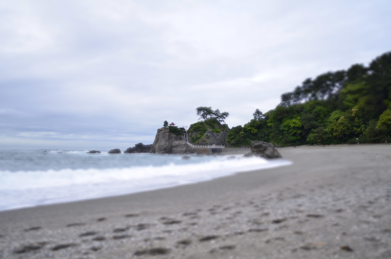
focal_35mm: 30
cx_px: 196
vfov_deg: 43.4
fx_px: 325
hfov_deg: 62.0
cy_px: 130
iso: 160
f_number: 2.8
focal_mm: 20
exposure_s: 1/1000
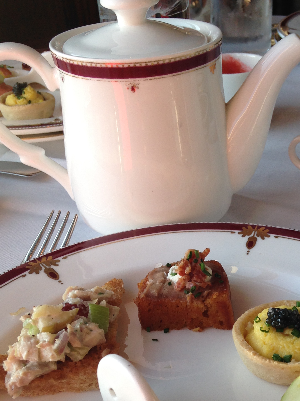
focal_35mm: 55
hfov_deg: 26.3
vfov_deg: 34.0
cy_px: 317
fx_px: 635
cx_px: 221
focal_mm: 4.12
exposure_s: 1/154
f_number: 2.4
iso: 50
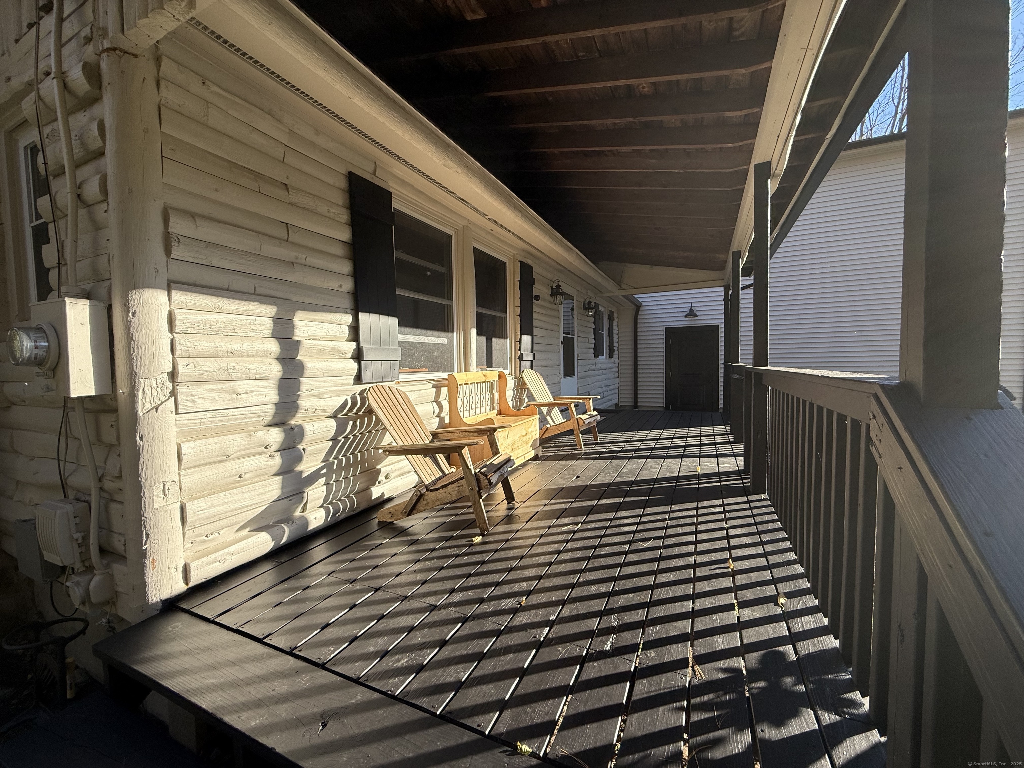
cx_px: 512
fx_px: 414
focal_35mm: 14
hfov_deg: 102.1
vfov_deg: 85.7
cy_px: 384
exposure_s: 1/928
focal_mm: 2.22
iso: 64
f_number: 2.2
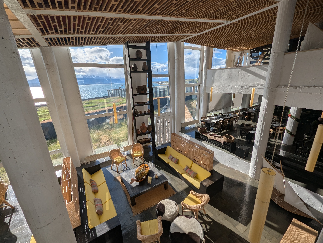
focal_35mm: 13
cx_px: 162
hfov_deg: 106.1
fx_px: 121
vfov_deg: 90.1
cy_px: 122
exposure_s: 1/2398
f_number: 2.2
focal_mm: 1.95
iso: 45
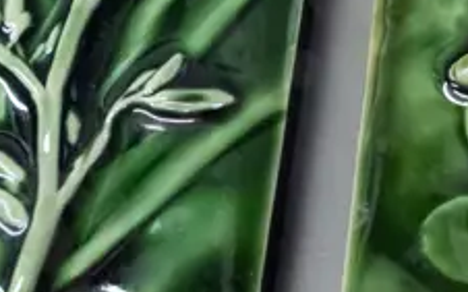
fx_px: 1836
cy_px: -280
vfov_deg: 8.6
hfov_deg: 13.7
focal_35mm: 144
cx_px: 700
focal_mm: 15
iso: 3200
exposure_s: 1/125
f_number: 5.6
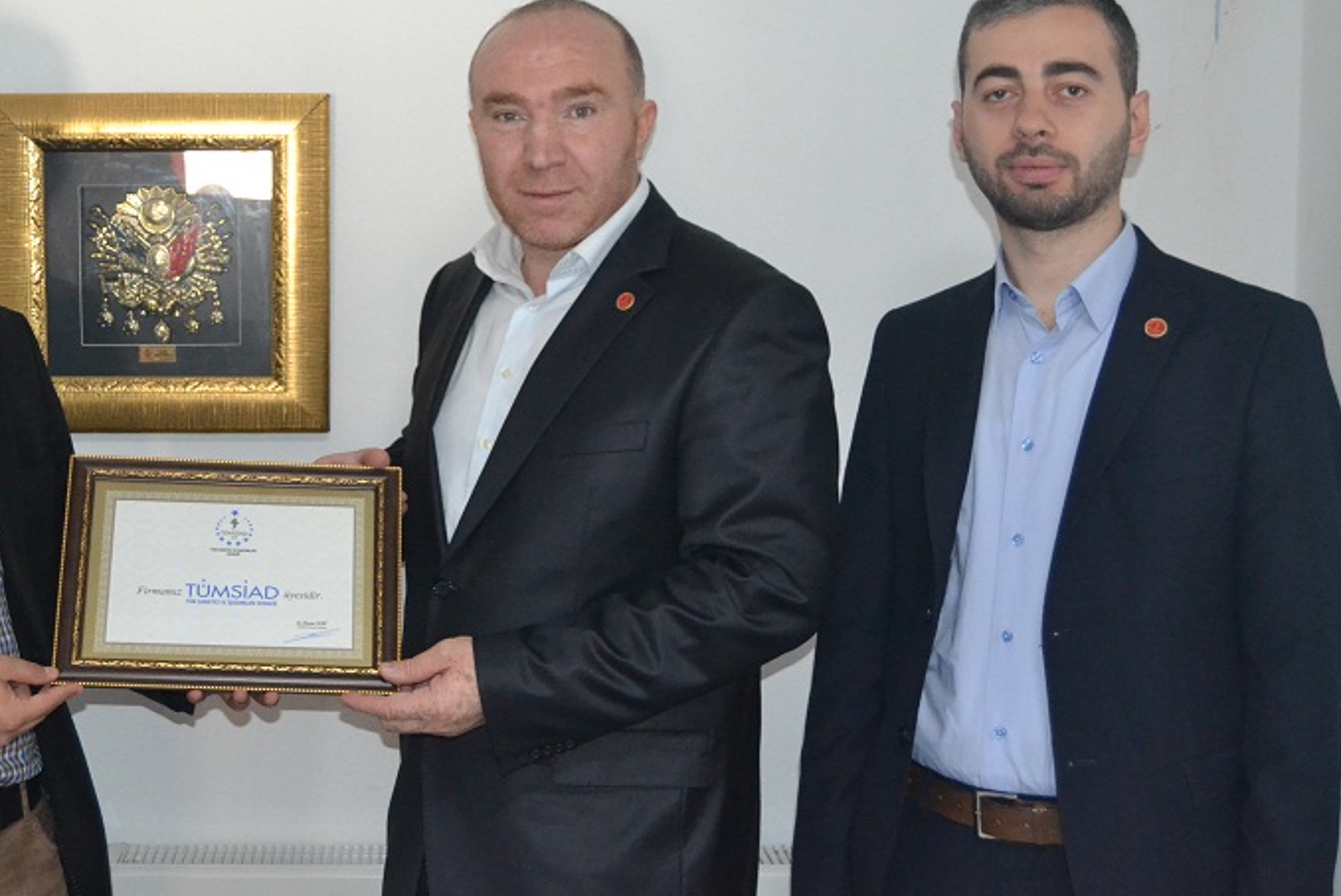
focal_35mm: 53
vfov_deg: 25.5
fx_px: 1975
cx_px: 443
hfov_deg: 37.1
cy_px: 408
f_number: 4
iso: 3200
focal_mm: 26
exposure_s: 1/60
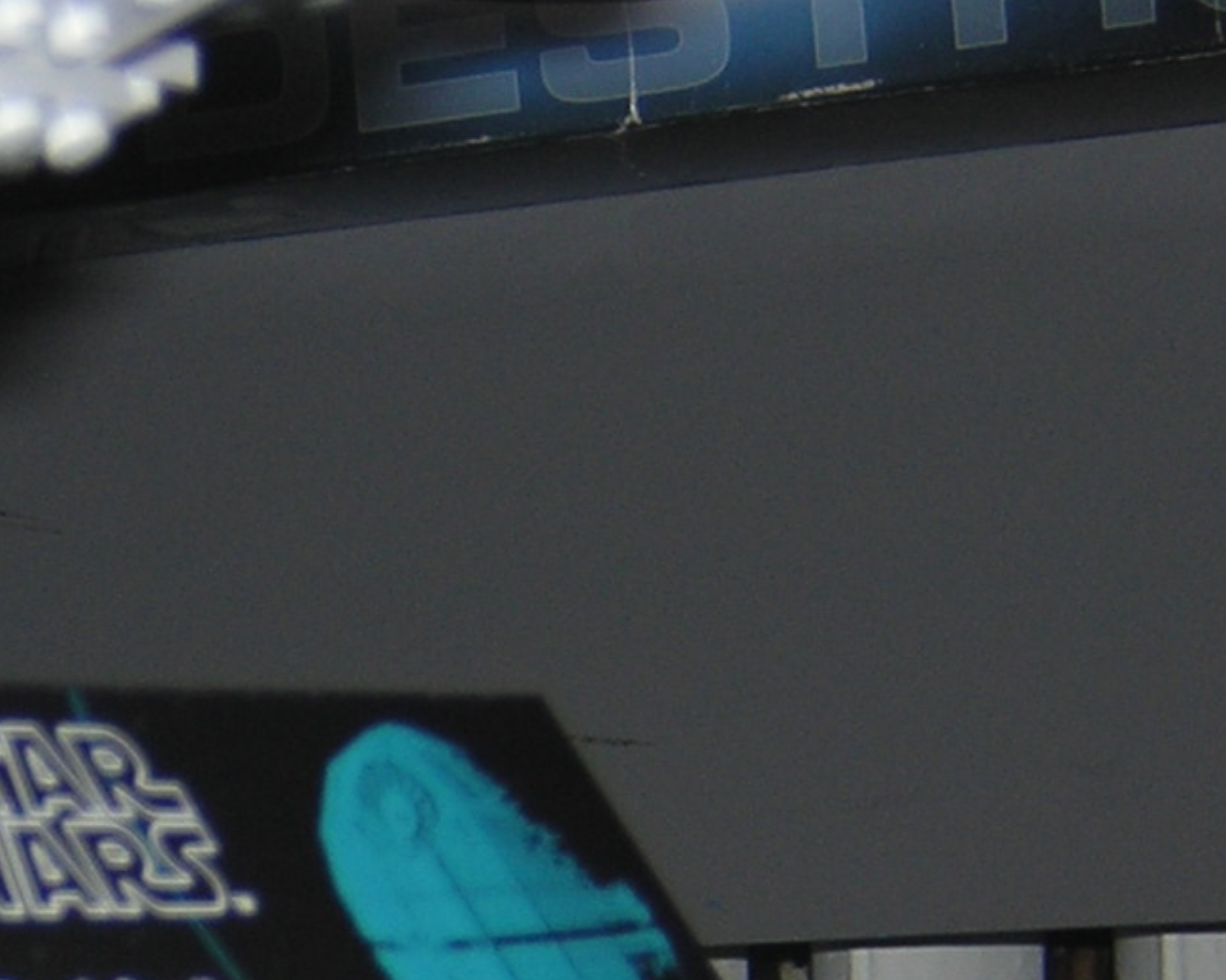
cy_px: 931
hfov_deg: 12.7
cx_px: -130
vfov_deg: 10.3
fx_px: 5406
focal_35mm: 149
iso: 100
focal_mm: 8.1
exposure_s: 1/60.1
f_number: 3.4
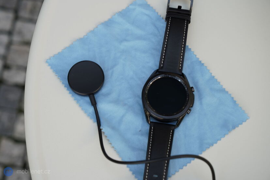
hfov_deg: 28.8
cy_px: 90
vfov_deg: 19.5
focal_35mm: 70
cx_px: 135
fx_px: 525
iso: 250
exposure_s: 1/160
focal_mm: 70
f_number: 6.3
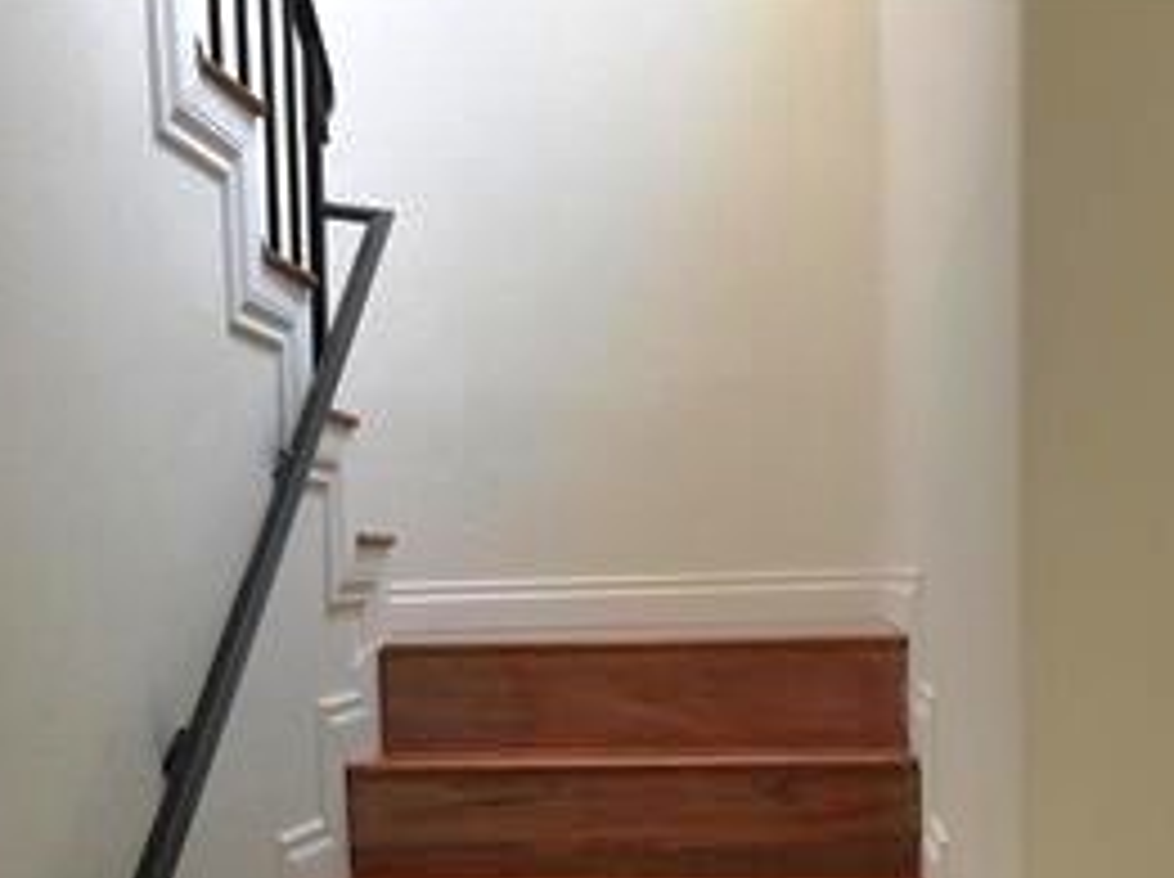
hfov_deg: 38.2
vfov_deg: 28.3
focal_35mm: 50
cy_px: 736
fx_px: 1693
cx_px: 612
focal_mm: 4.15
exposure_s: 1/30
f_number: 2.2
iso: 50
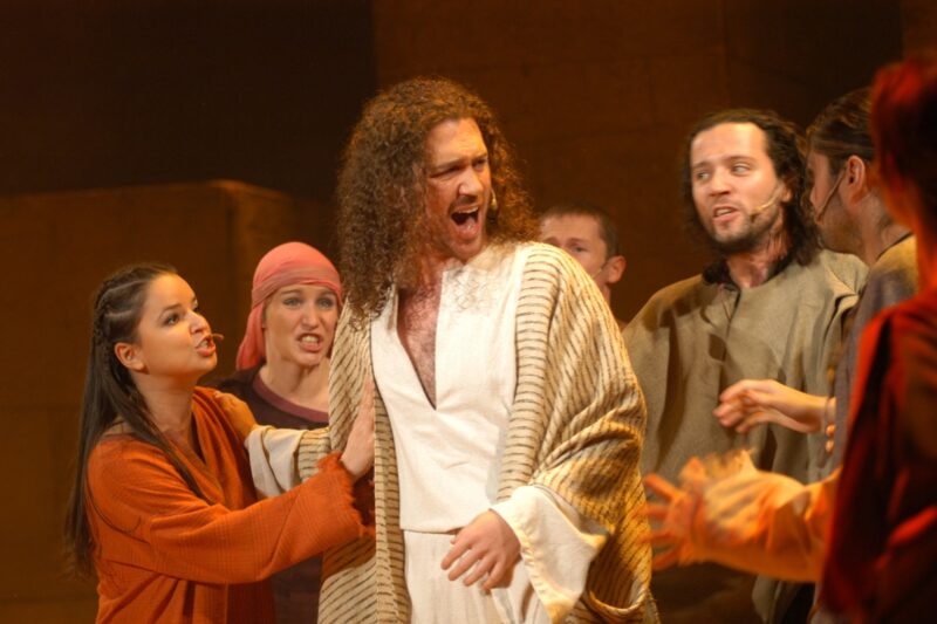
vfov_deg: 9.1
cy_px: 312
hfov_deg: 13.7
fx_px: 3903
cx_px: 468
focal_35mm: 150
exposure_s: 1/100
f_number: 2.8
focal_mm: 100
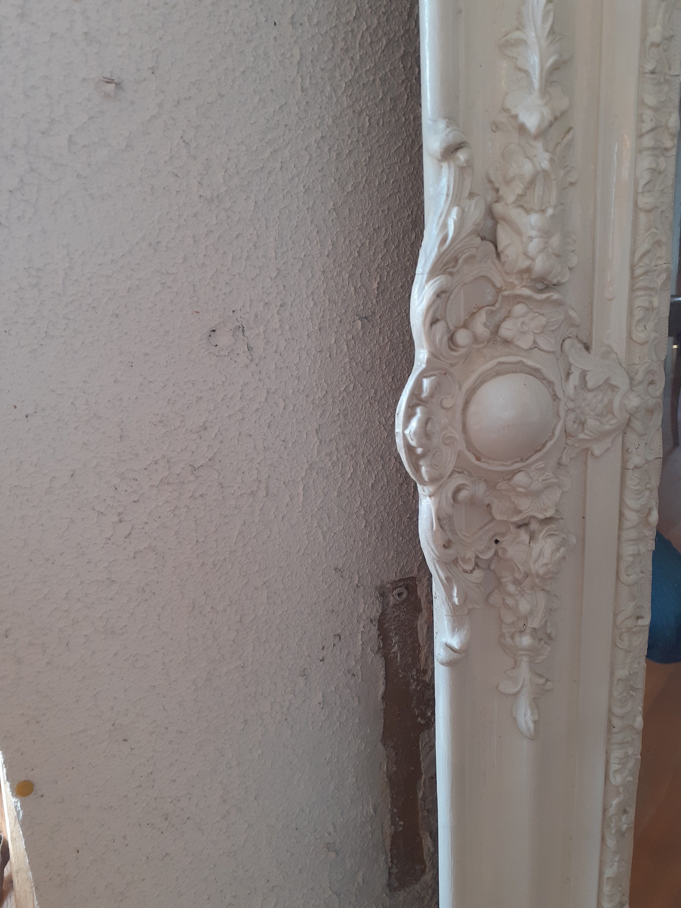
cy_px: 454
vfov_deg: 65.3
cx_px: 340
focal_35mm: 27
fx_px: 708
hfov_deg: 51.4
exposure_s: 1/50
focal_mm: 3.6
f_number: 1.9
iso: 50
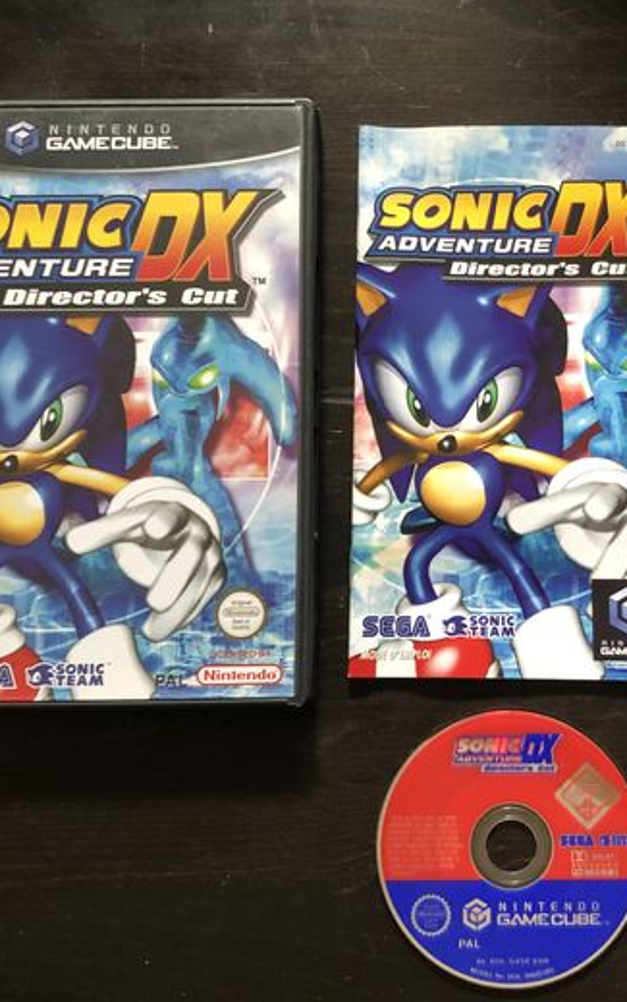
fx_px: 1092
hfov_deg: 31.6
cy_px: 499
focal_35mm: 40
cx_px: 457
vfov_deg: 49.3
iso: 64
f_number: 1.8
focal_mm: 4
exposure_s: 1/15
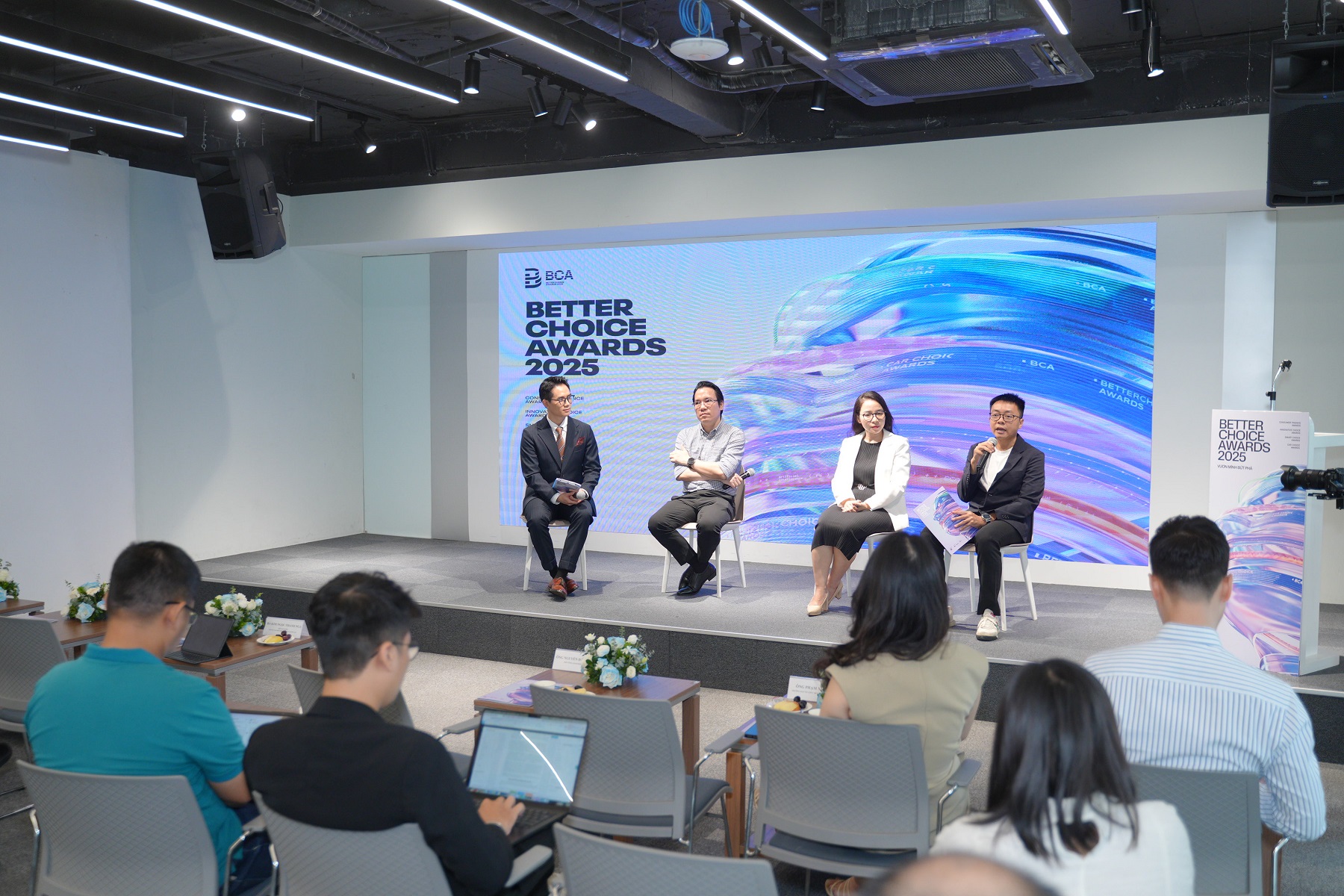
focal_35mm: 34
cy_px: 448
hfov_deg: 55.8
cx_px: 672
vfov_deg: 38.9
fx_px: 1269
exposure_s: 1/125
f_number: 2.8
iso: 500
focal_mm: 34
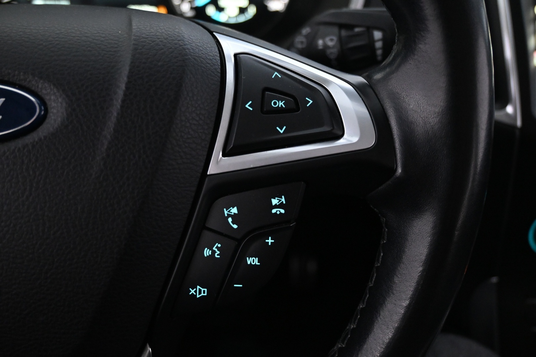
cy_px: 178
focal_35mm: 32
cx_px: 268
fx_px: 469
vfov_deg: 41.7
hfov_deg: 59.5
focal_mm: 21
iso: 4500
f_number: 4
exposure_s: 1/30
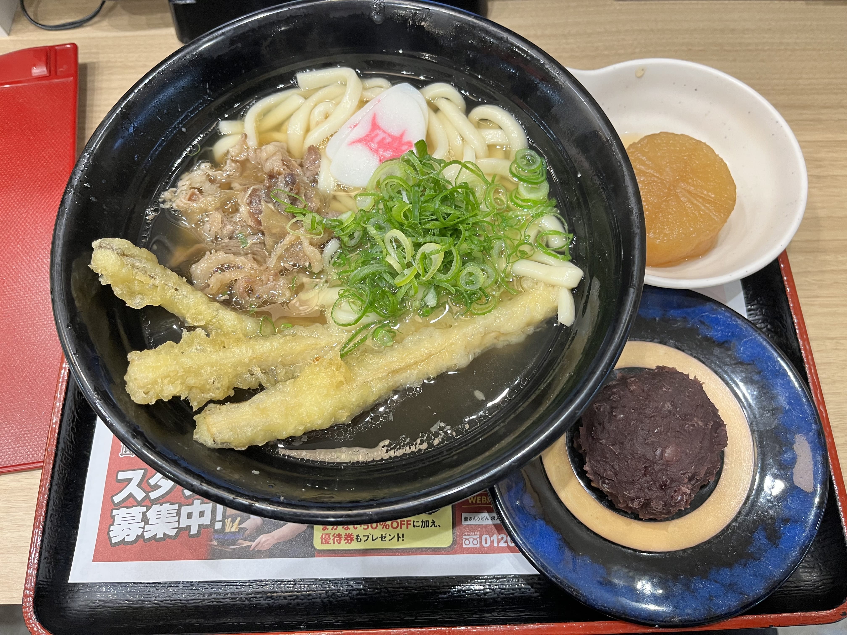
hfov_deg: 67.3
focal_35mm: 26
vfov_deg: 53.1
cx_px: 424
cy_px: 318
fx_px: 636
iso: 100
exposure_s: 1/60
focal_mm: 5.1
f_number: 1.6
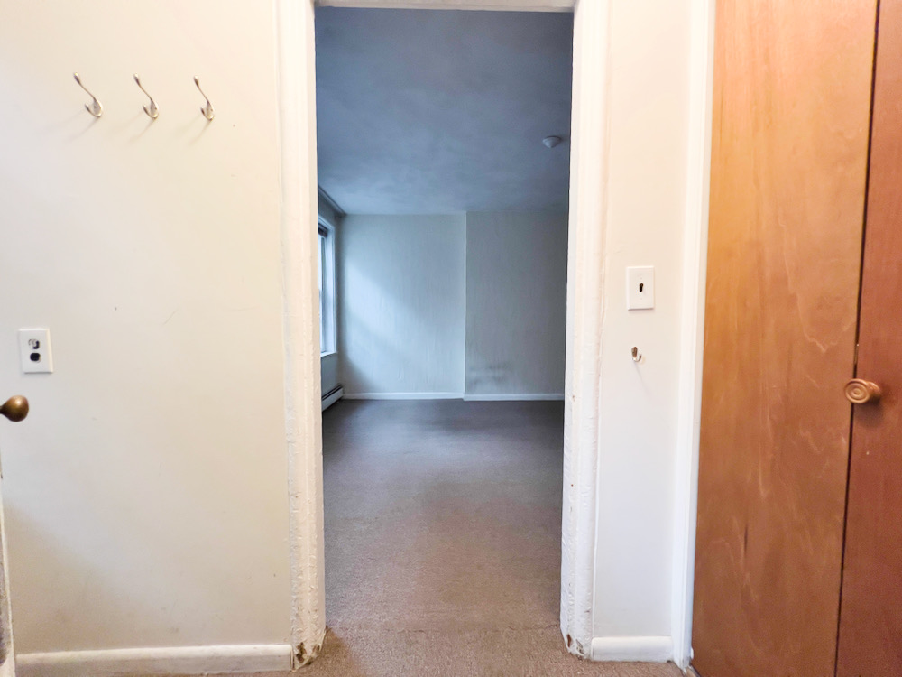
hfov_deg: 106.2
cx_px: 451
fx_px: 339
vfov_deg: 89.9
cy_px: 338
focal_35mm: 13
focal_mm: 1.57
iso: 1000
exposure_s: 1/60
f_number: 1.8
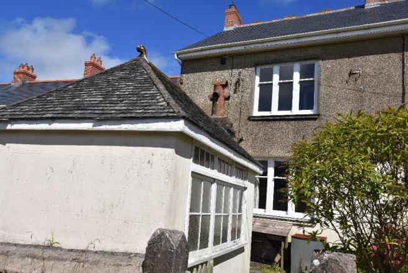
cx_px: 204
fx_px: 340
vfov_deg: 43.6
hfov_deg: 61.9
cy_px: 136
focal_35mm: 30
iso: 180
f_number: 8
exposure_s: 1/500
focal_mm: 20
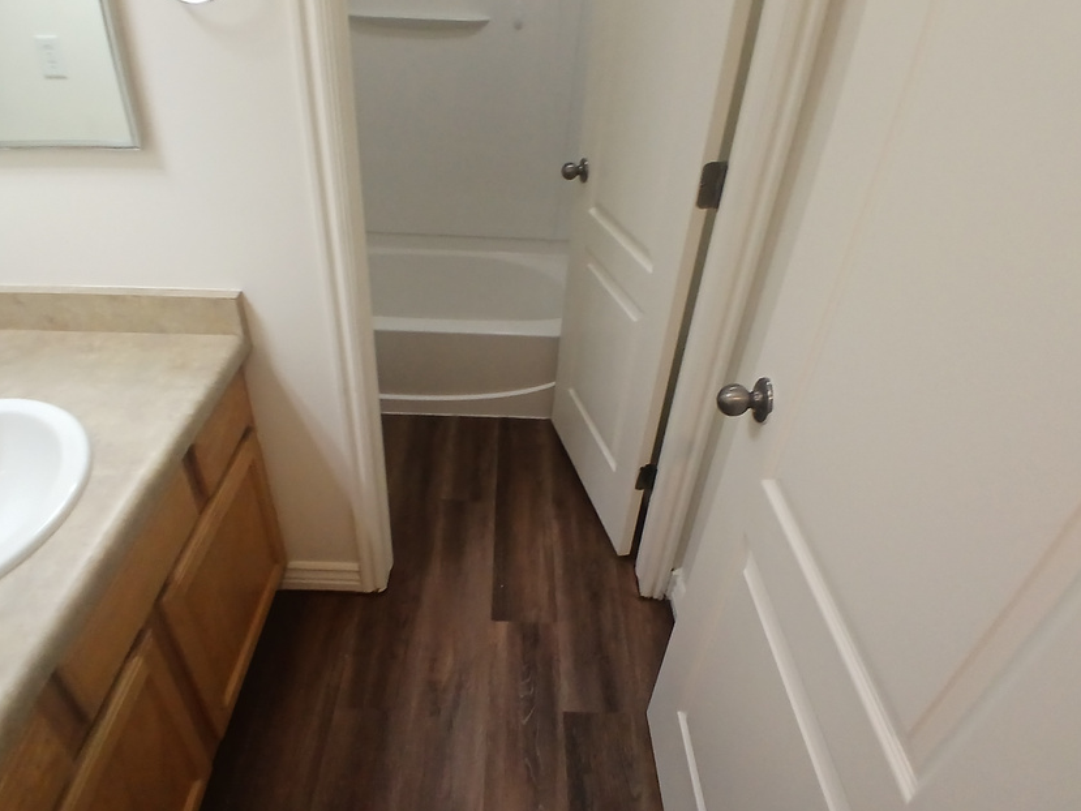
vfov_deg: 63.3
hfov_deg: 78.9
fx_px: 656
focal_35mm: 21
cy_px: 443
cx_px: 509
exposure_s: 1/40
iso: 100
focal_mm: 1.4
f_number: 2.2
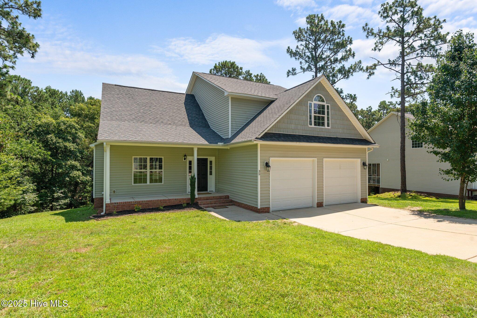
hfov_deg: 85.4
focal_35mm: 20
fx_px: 258
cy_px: 159
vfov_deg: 63.2
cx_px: 238
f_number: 8
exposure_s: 1/640
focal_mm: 19.5
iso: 320
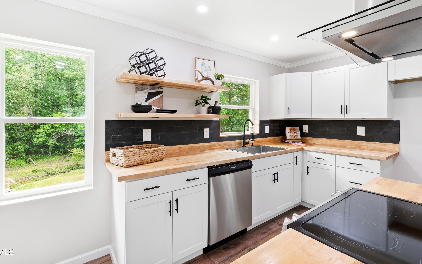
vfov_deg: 71.1
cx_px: 212
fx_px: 184
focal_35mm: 16
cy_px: 118
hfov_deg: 97.8
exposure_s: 1/3
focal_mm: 10
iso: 100
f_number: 8
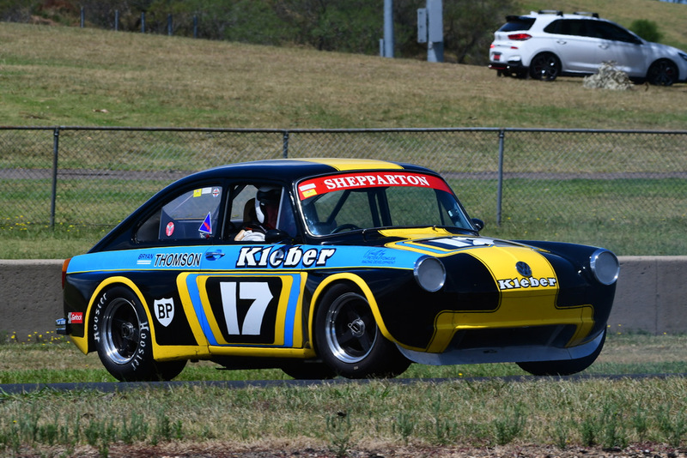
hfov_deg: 6.9
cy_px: 229
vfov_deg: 4.6
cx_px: 344
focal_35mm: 300
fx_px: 5727
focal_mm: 200
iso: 250
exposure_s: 1/640
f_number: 11
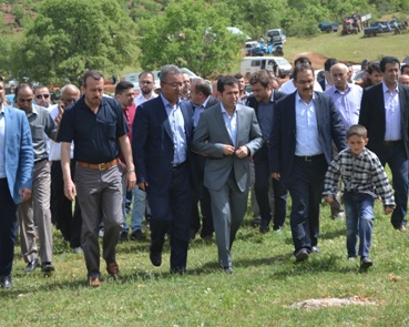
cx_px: 201
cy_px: 164
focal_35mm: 82
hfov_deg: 23.3
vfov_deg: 18.7
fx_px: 992
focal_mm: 48
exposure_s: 1/200
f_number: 7.1
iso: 100
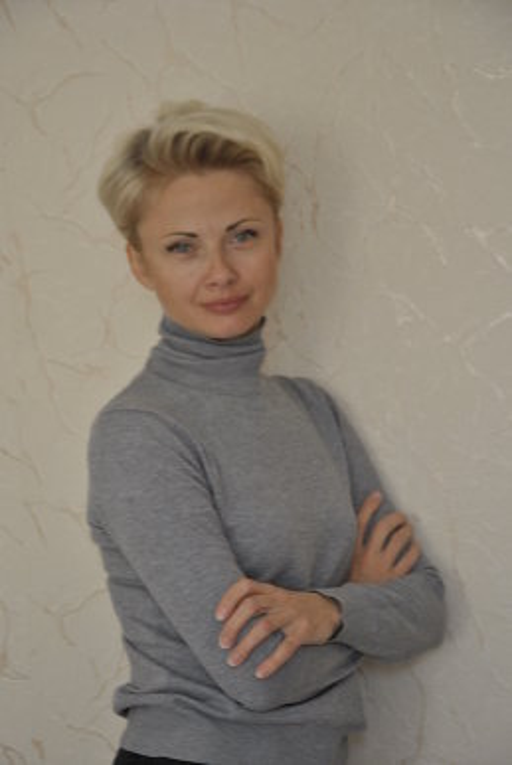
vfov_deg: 19.4
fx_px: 2234
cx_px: 256
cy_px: 382
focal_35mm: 105
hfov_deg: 13.1
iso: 400
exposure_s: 1/60
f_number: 5.3
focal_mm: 70
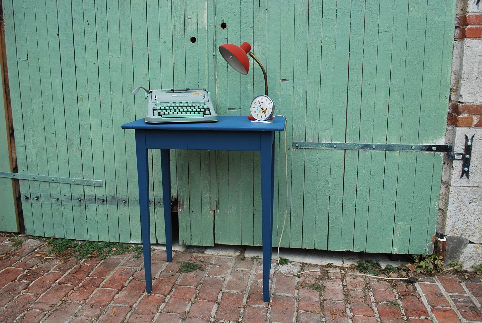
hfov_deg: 61.9
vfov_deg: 43.7
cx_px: 241
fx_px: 402
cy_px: 162
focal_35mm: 30
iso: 125
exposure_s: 1/125
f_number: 5.6
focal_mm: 20
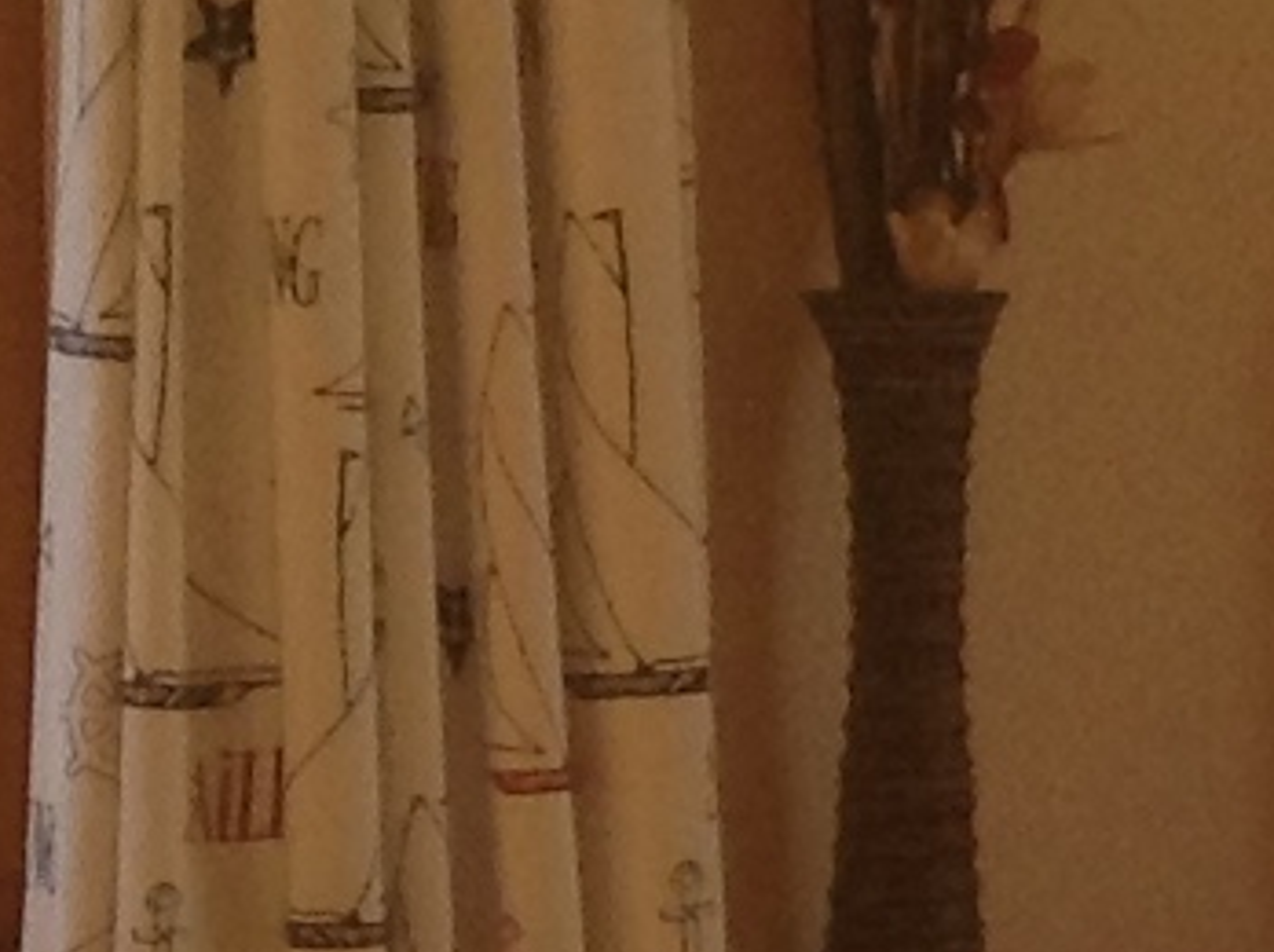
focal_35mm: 246
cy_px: 890
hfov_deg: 7.8
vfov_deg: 6.0
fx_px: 9041
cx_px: 2354
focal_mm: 3.3
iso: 40
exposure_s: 1/60
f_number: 2.4
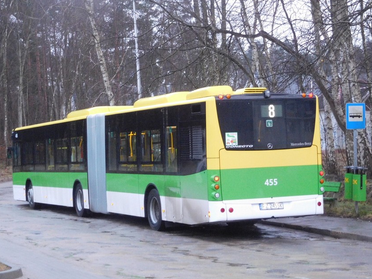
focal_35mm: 86
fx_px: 924
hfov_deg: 22.8
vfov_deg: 17.2
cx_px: 184
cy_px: 130
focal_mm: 14.3
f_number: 4.6
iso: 800
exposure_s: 1/25
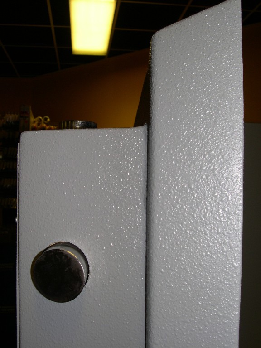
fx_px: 382
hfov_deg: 37.7
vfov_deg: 49.0
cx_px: 130
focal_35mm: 38
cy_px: 174
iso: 100
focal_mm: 8
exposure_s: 1/30
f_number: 7.6
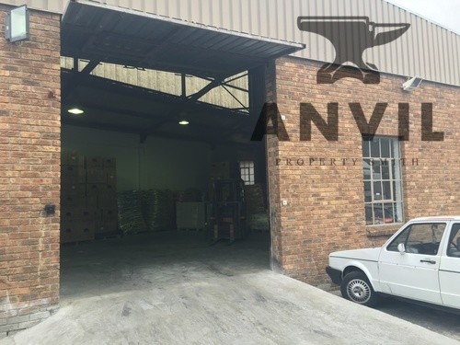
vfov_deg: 48.2
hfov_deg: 61.7
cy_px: 172
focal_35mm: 29
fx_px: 385
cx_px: 230
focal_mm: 4.15
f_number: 2.2
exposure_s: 1/100
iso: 40
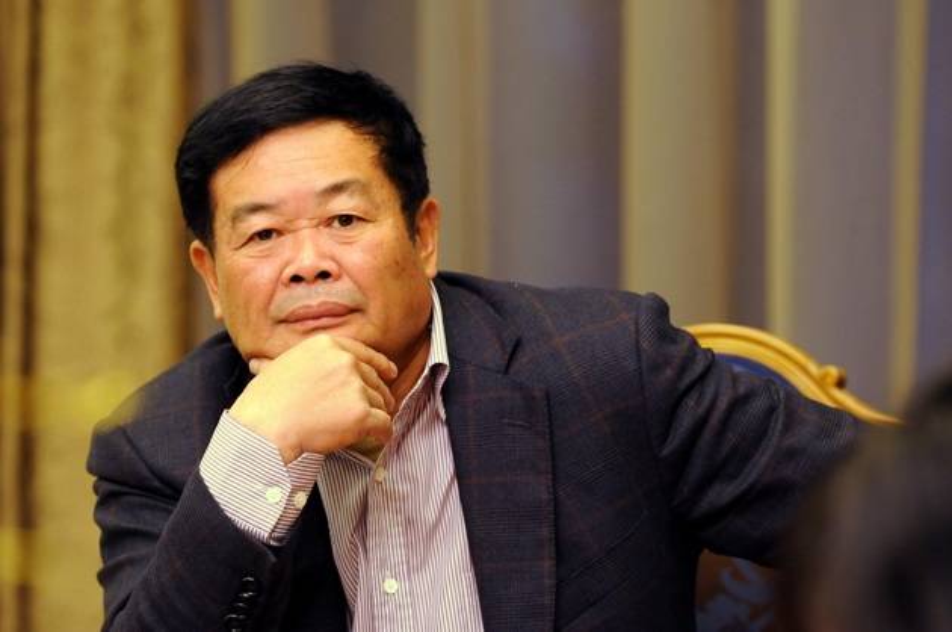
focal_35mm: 174
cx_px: 476
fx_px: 4594
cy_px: 316
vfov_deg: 7.9
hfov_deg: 11.8
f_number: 2.8
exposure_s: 1/20
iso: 800
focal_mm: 116
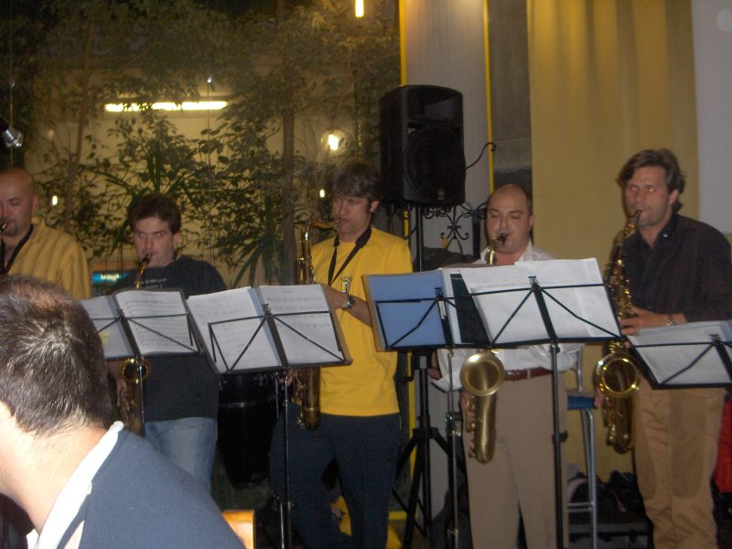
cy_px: 274
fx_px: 1036
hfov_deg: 38.9
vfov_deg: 29.7
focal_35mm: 49
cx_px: 366
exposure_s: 1/60
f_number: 3.1
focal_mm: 8.19
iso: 123
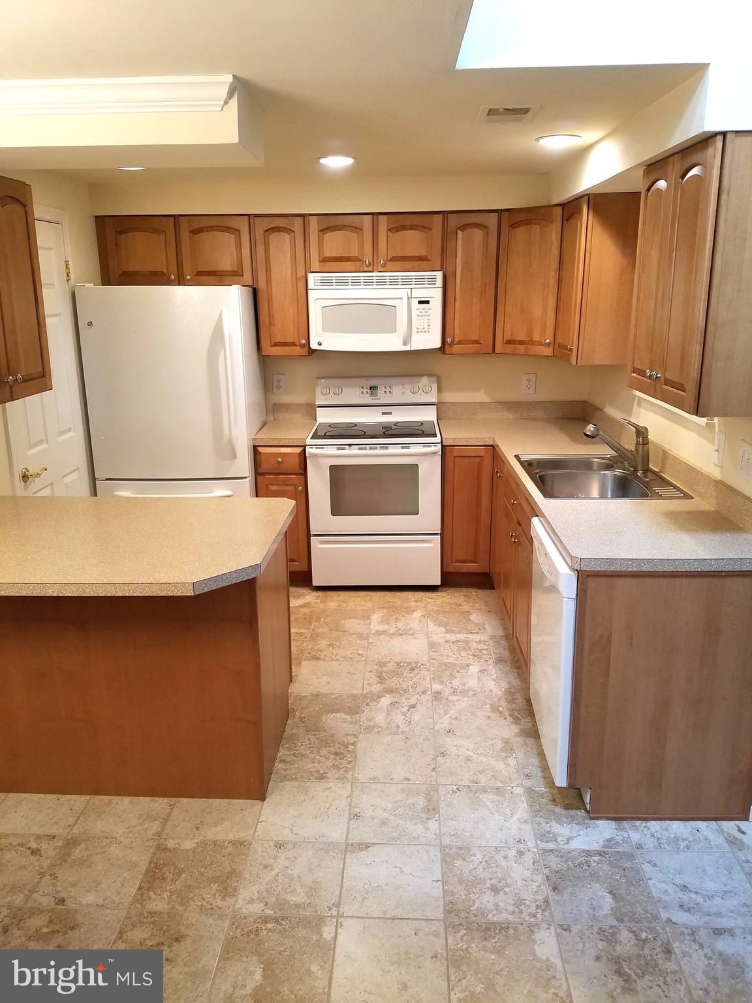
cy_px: 502
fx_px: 782
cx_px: 376
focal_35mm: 27
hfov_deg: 51.4
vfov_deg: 65.3
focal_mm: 4.25
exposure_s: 1/40
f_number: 1.7
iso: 125
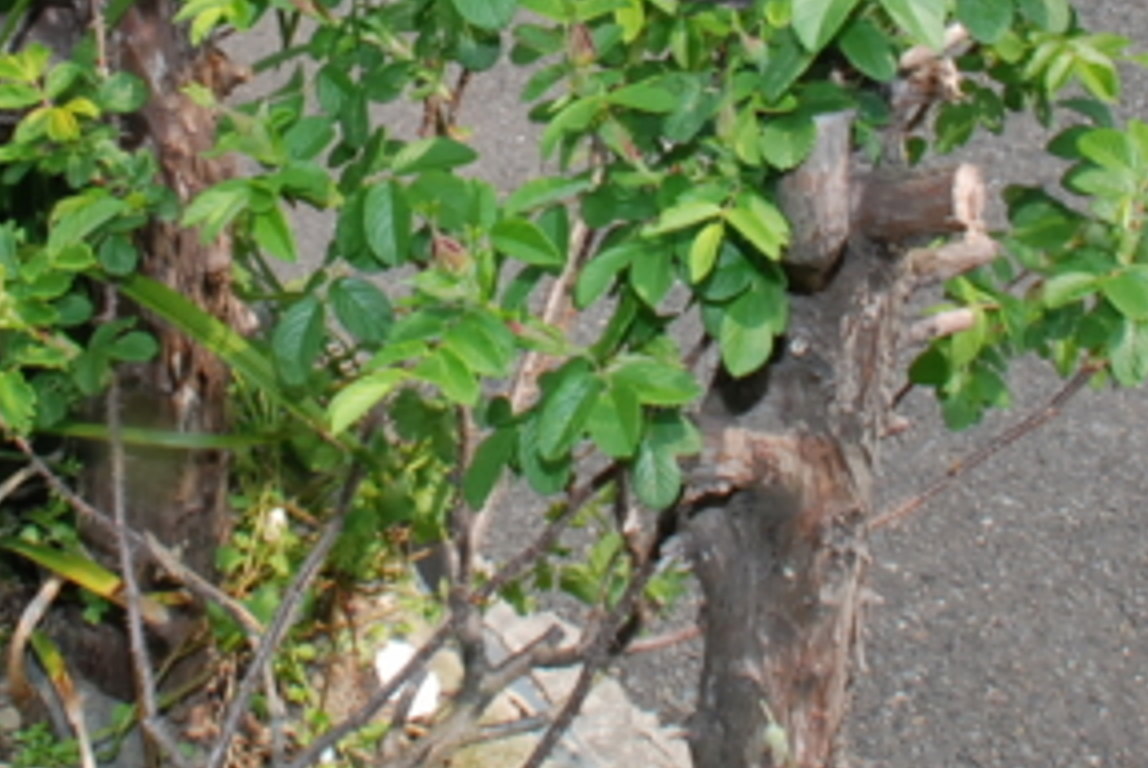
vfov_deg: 14.7
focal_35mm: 92
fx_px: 2937
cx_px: 496
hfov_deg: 22.1
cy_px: 64
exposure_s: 1/200
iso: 800
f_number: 18
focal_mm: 22
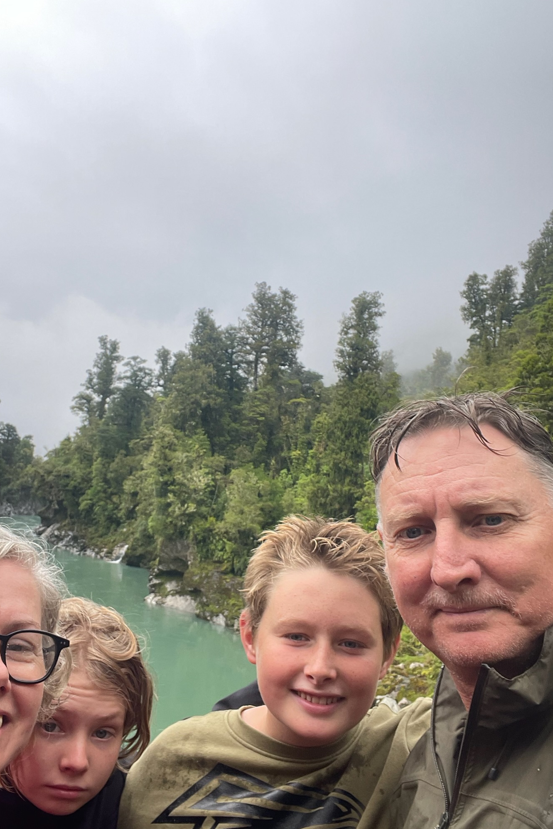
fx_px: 737
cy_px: 419
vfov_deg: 58.7
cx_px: 240
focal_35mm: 32
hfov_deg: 41.0
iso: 32
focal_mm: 2.71
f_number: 2.2
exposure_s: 1/121
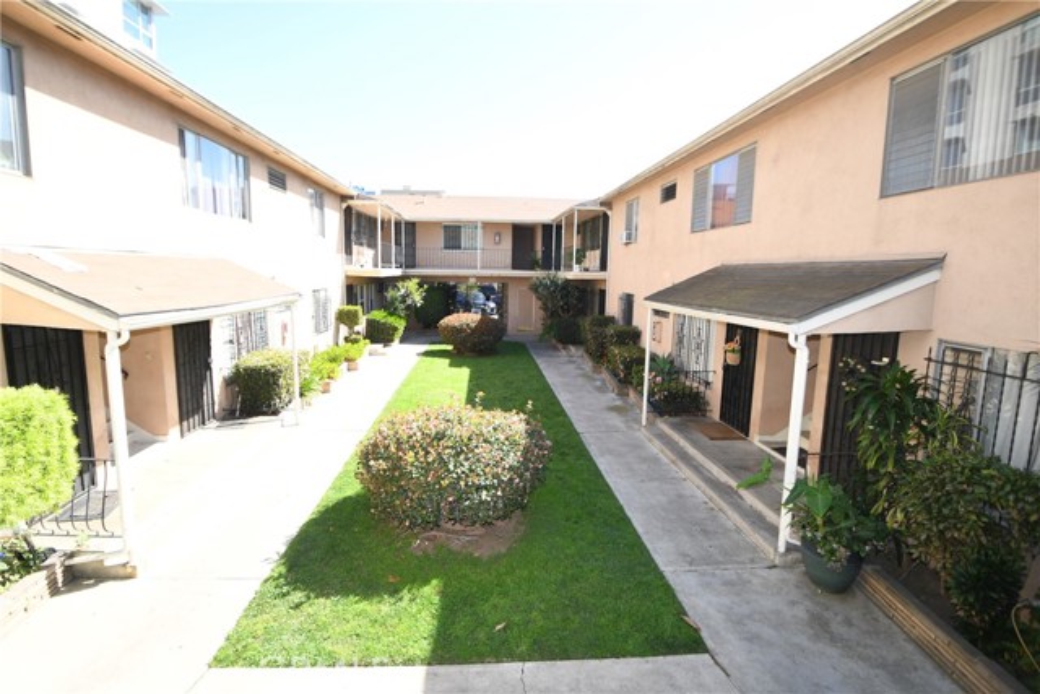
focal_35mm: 16
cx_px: 520
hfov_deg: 96.7
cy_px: 347
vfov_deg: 73.8
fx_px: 462
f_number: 4
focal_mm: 11
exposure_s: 1/250
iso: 100
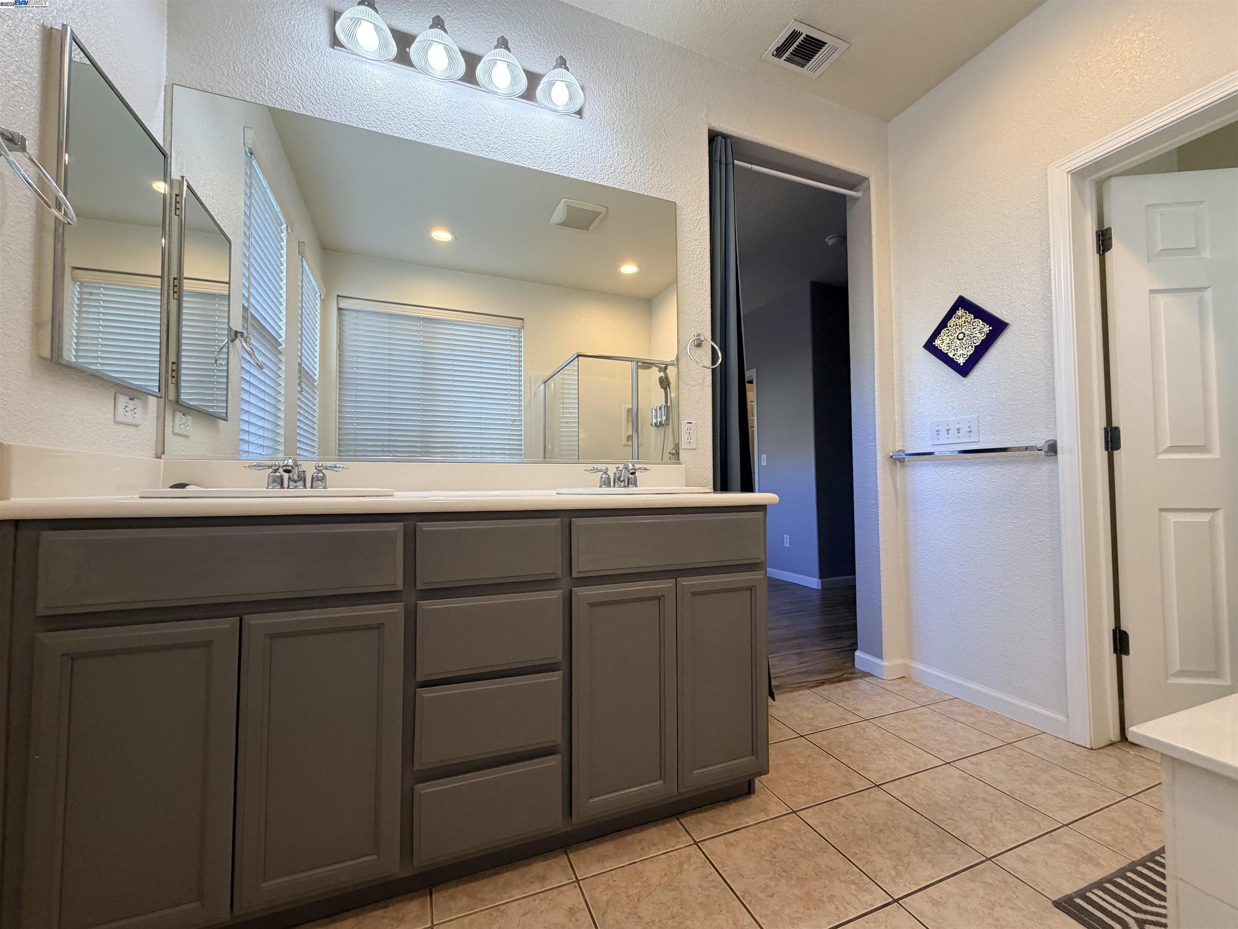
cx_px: 619
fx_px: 501
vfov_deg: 85.7
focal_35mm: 14
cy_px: 464
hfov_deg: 102.1
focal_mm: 2.22
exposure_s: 1/120
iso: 200
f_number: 2.2
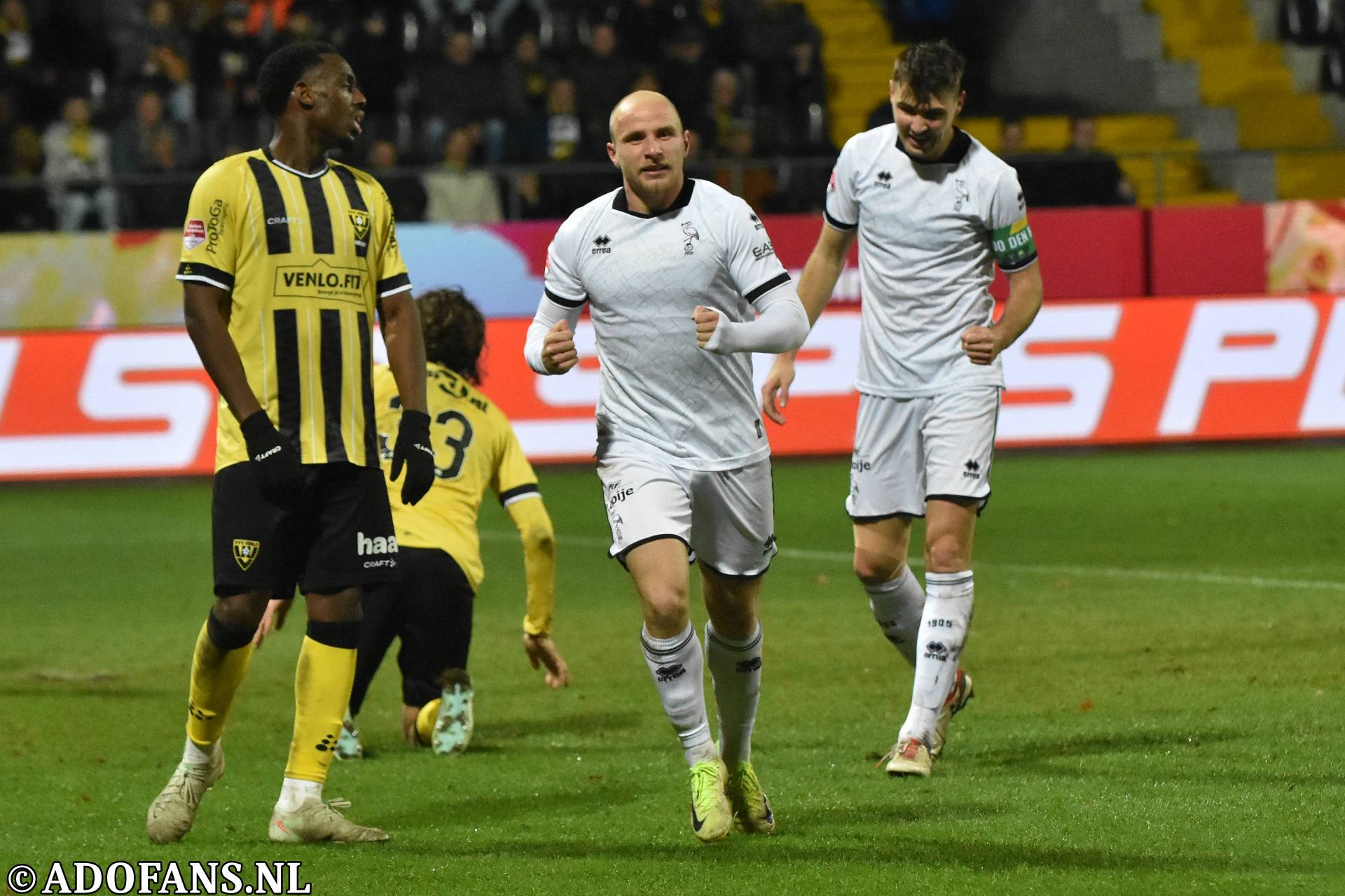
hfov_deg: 11.0
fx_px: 7005
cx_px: 672
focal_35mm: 188
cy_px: 448
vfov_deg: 7.3
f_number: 2.8
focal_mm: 125
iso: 2500
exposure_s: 1/800
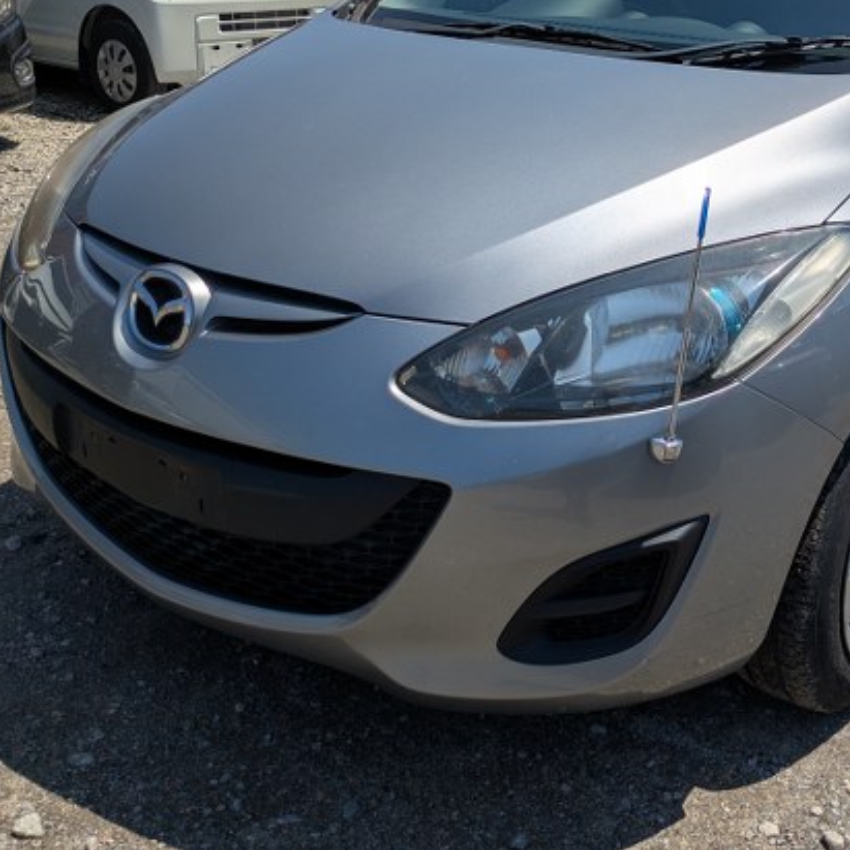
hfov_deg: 38.6
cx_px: 582
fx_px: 1195
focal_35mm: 43
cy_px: 275
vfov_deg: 38.7
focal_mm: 5.43
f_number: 1.89
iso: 49
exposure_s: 1/5464
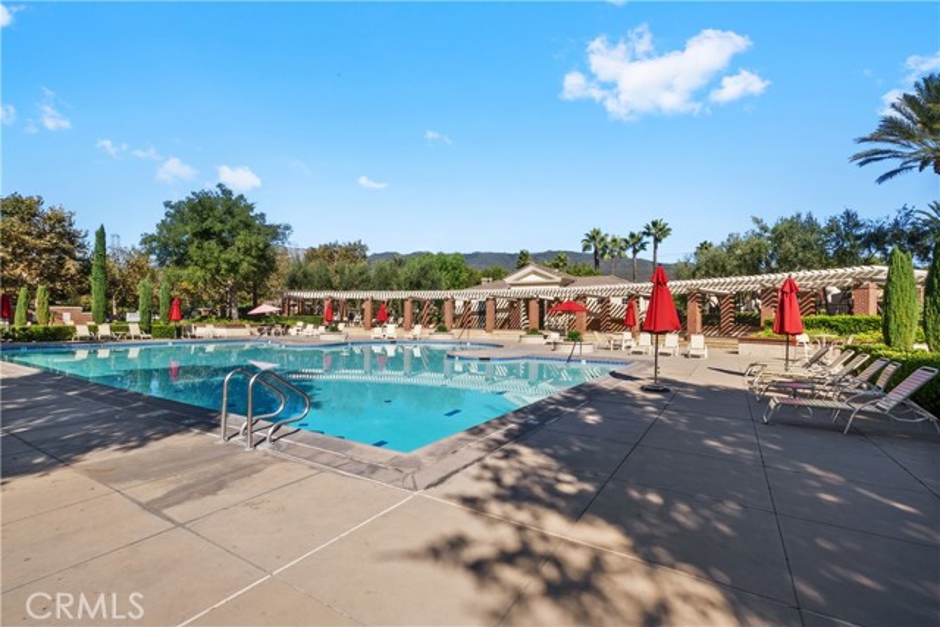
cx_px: 470
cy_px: 314
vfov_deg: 73.8
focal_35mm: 16
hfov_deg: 96.7
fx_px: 418
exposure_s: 1/25
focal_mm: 16
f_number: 22
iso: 40
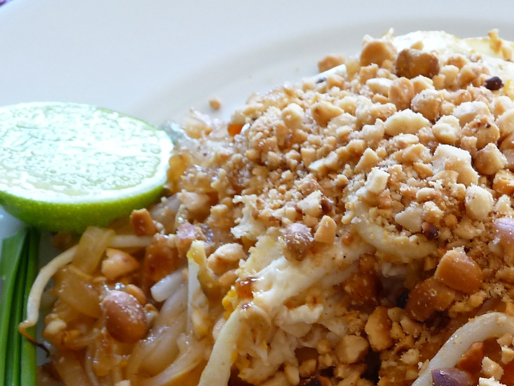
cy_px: 393
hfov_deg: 31.2
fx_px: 906
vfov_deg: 23.0
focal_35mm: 61
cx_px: 377
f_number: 3.3
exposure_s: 1/30
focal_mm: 4.7
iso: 200
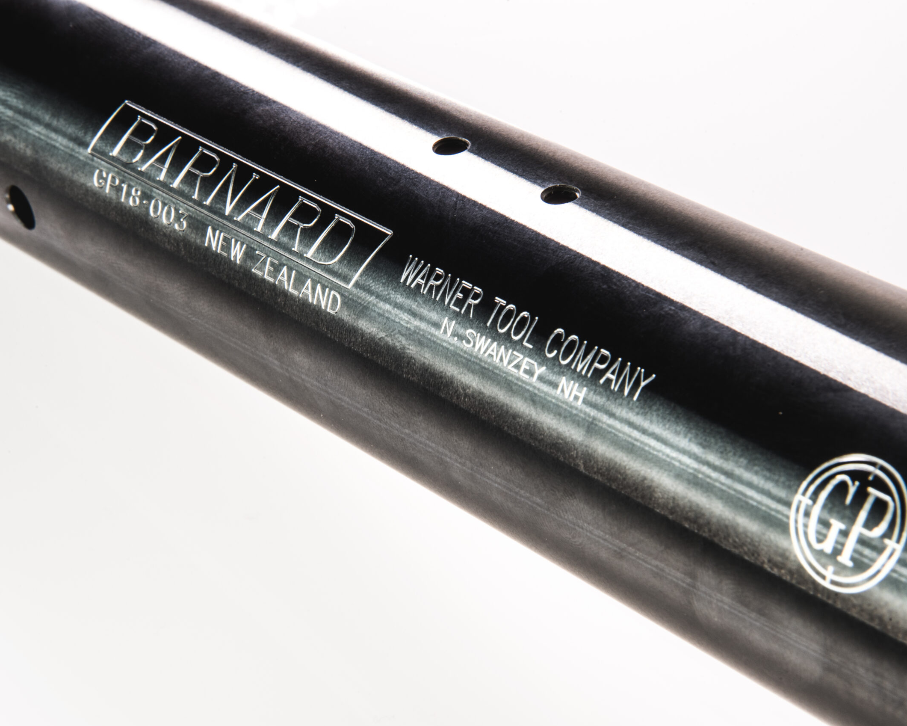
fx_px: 3651
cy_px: 365
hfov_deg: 14.2
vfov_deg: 11.4
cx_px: 427
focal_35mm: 136
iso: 500
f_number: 22
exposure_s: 1/6
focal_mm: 120
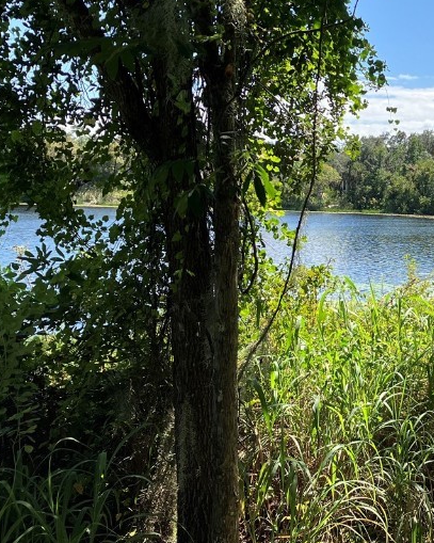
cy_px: 207
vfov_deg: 34.0
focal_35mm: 55
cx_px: 447
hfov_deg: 26.0
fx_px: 883
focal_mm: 3.99
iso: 32
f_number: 1.8
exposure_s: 1/1389
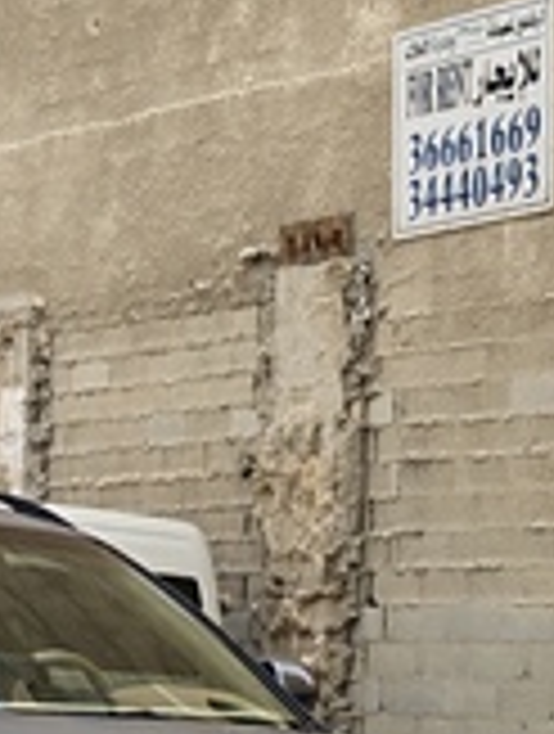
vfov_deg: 15.7
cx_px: -70
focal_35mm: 123
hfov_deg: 11.9
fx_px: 2614
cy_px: 732
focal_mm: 6.55
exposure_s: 1/1400
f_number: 1.6
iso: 50
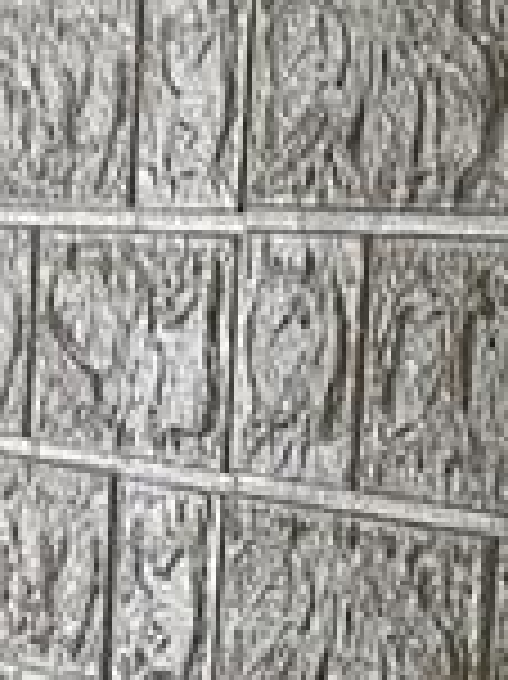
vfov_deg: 7.8
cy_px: 1301
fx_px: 4820
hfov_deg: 5.5
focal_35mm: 246
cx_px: -1299
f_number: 2.4
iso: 40
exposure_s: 1/120
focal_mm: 3.3
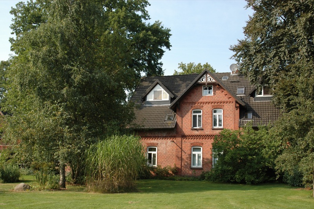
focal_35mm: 42
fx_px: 366
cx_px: 157
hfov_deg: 46.4
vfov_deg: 31.8
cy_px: 104
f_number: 8
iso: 200
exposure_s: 1/250
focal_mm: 28
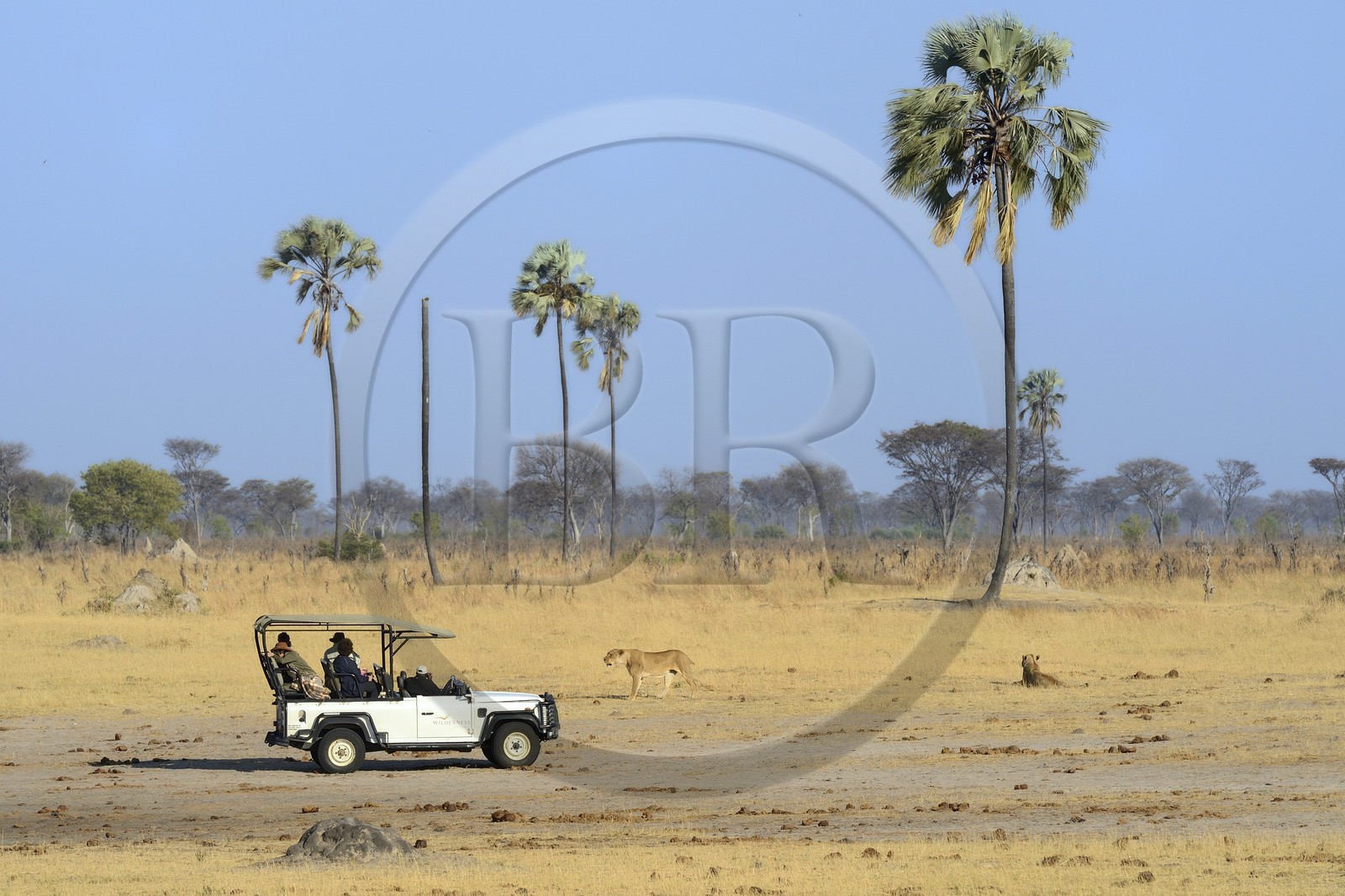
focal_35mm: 280
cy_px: 448
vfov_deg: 4.9
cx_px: 672
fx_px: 10458
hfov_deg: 7.4
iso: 400
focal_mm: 280
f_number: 13
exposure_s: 1/500
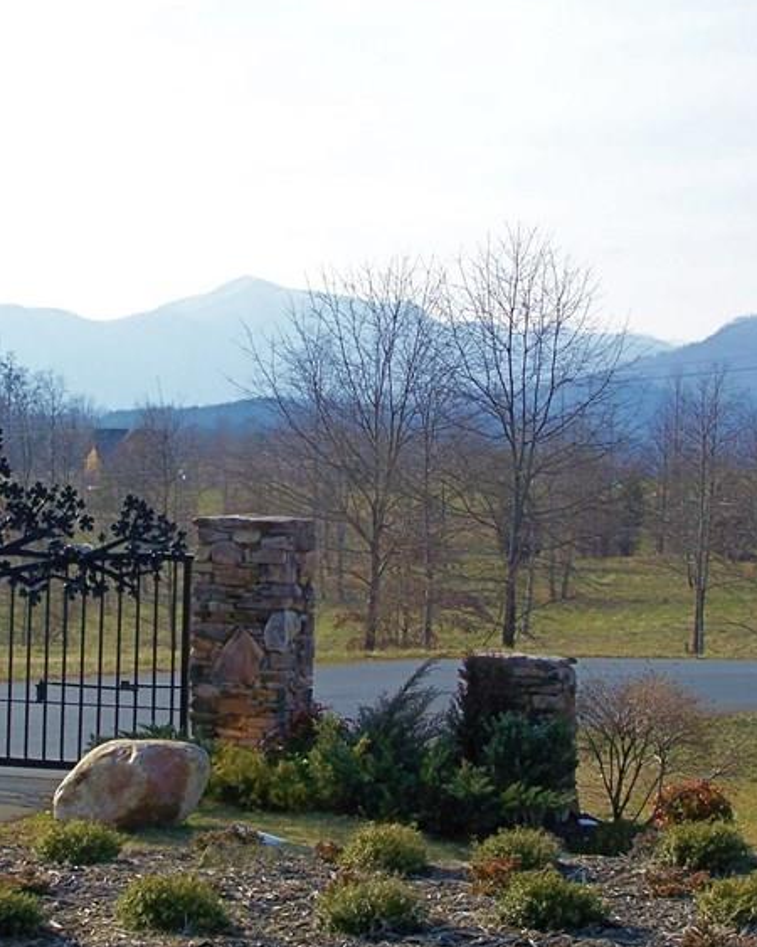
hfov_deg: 12.9
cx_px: 252
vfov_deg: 16.2
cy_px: 550
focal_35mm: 119
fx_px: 3334
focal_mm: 11.1
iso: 64
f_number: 3.2
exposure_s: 1/400
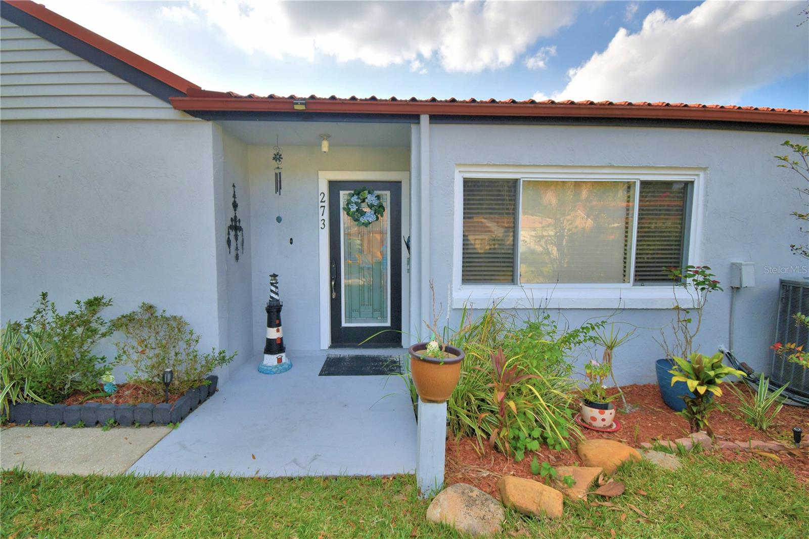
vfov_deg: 77.3
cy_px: 270
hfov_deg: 100.4
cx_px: 404
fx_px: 337
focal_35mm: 15
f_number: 4.5
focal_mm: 10
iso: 100
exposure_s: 1/640
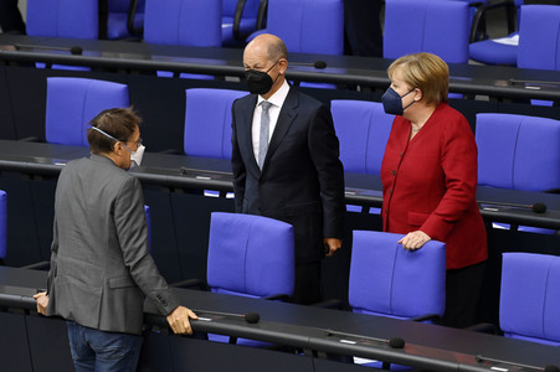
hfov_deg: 6.7
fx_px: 4819
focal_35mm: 310
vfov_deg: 4.4
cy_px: 186
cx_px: 280
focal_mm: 310
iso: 5000
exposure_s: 1/320
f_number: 5.6
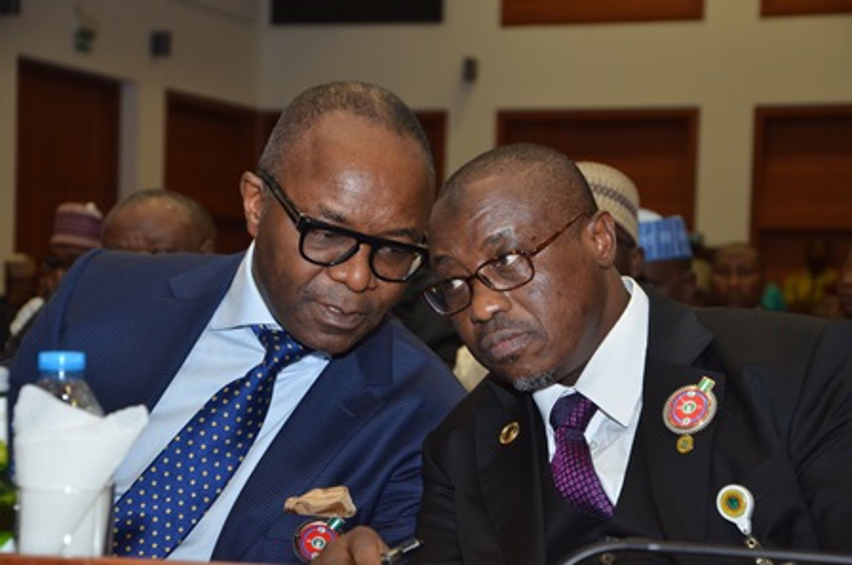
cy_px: 282
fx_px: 2481
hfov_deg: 19.5
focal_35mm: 105
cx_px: 426
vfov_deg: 13.0
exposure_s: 1/60
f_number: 6.3
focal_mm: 70
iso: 640
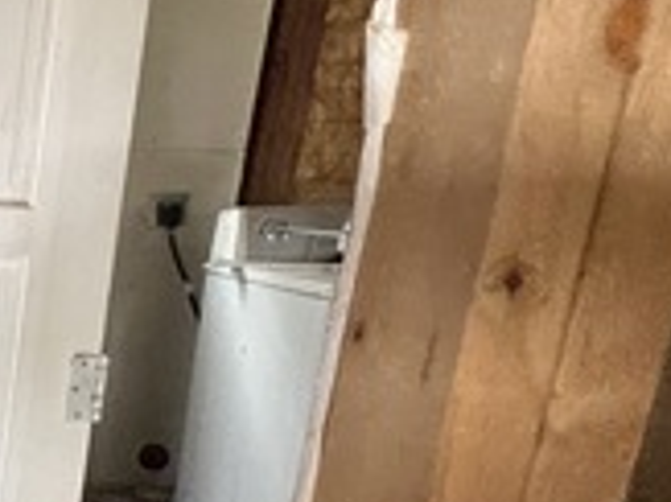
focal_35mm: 51
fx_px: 988
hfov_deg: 22.3
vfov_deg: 28.2
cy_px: 366
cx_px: -531
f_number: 1.8
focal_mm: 1.57
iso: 400
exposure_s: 1/60
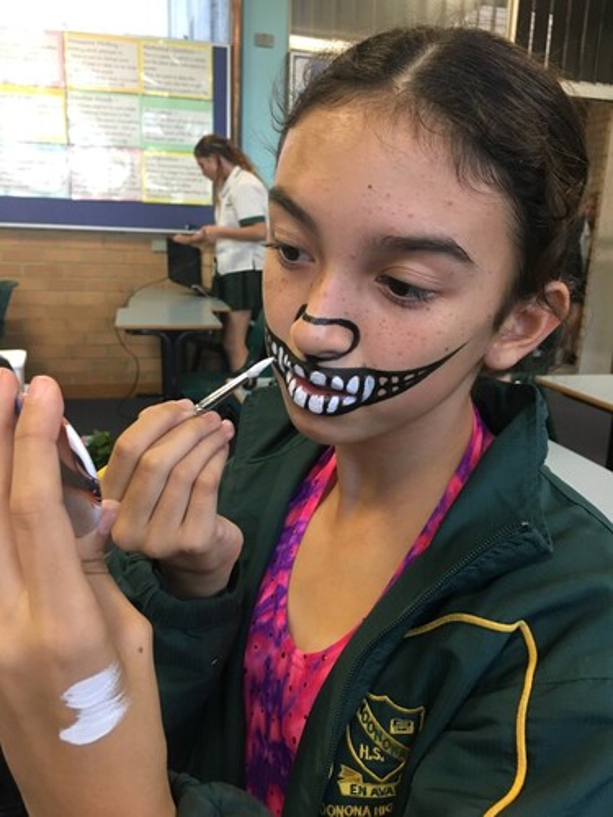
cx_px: 306
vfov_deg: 61.7
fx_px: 685
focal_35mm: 29
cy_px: 408
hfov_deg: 48.2
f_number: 2.2
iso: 160
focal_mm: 4.15
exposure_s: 1/33
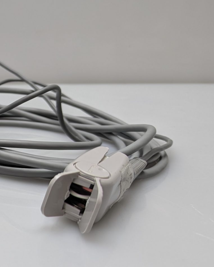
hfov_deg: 19.7
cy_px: 120
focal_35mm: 63
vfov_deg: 30.0
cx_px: -139
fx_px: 499
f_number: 1.85
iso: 78
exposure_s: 1/100
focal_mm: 6.81
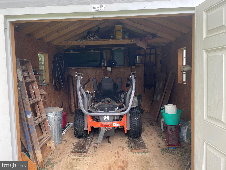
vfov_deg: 53.1
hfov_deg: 67.3
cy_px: 85
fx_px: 170
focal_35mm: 26
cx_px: 113
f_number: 1.6
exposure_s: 1/121
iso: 64
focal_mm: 4.2
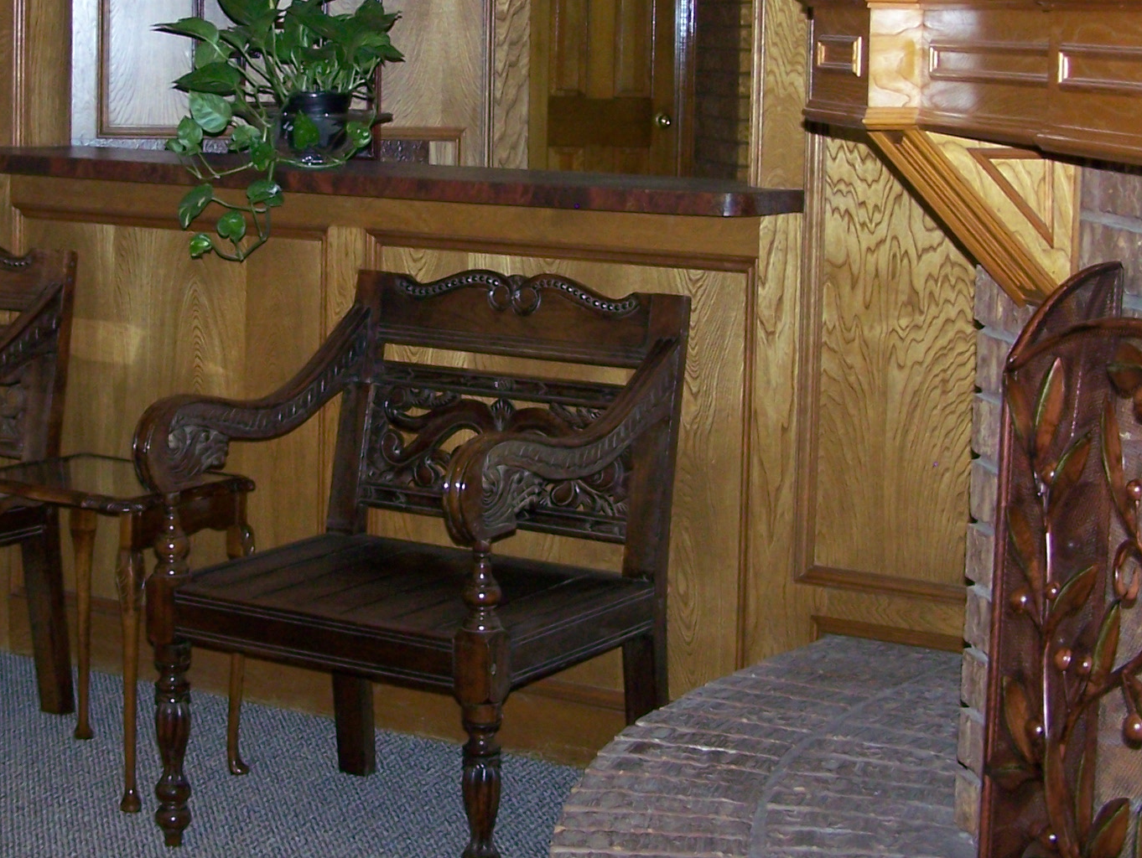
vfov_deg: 18.6
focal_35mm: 79
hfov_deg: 24.5
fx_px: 2609
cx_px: 341
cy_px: 214
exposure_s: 1/60
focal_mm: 6.3
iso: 160
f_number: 2.8
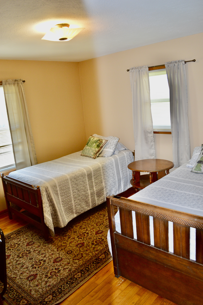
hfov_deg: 47.8
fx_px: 229
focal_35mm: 27
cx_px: 102
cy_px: 152
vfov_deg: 67.4
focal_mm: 18
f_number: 3.5
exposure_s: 1/60
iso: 400
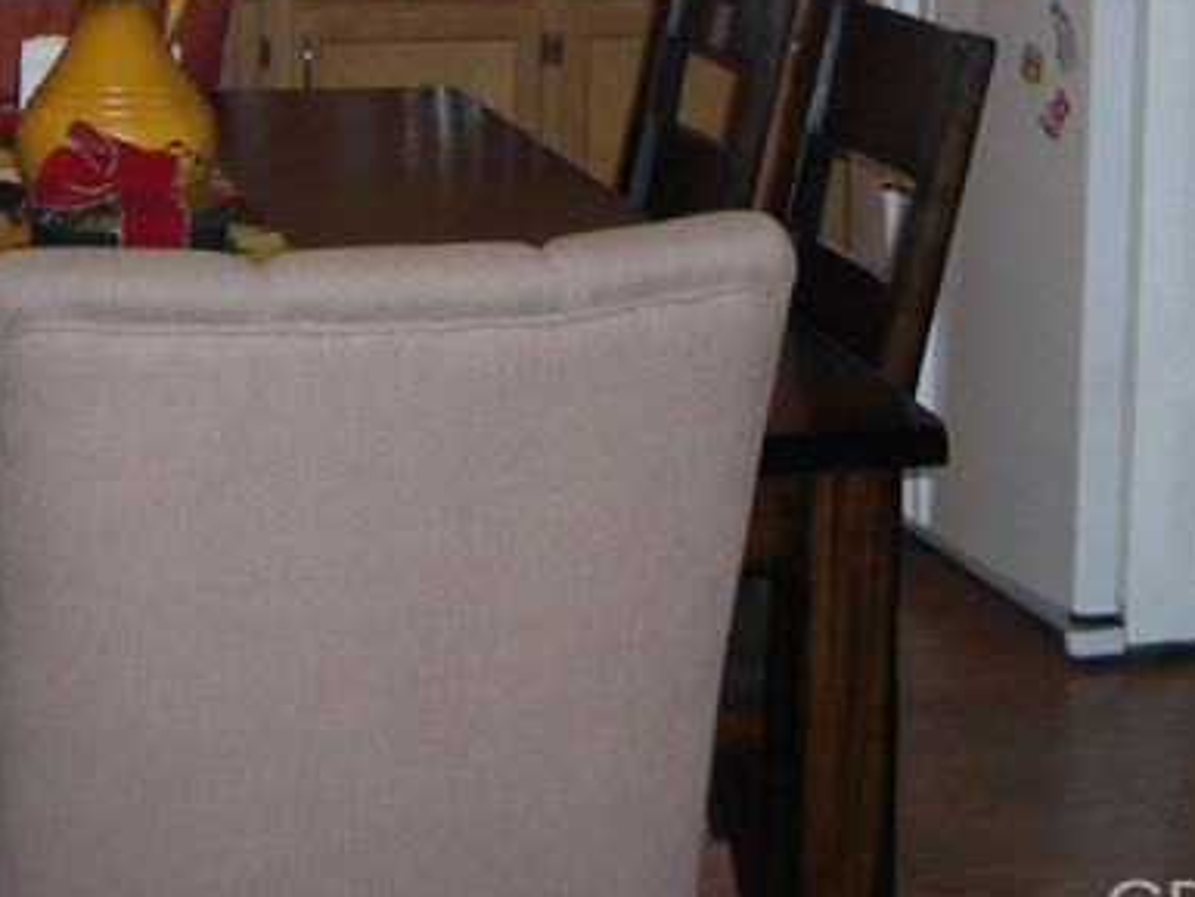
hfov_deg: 19.4
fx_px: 3488
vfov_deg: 14.1
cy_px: -239
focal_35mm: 101
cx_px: 816
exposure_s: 1/60
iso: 200
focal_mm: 7.9
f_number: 2.8
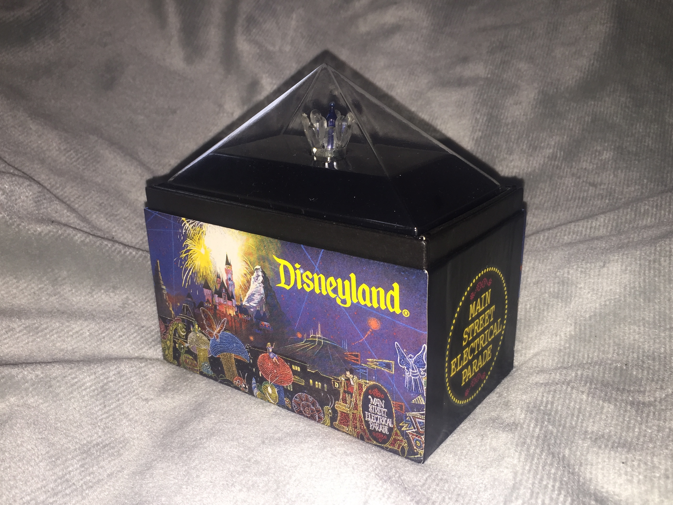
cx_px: 336
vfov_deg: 48.2
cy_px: 252
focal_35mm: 29
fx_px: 564
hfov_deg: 61.7
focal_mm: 4.15
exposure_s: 1/57
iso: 32
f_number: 2.2
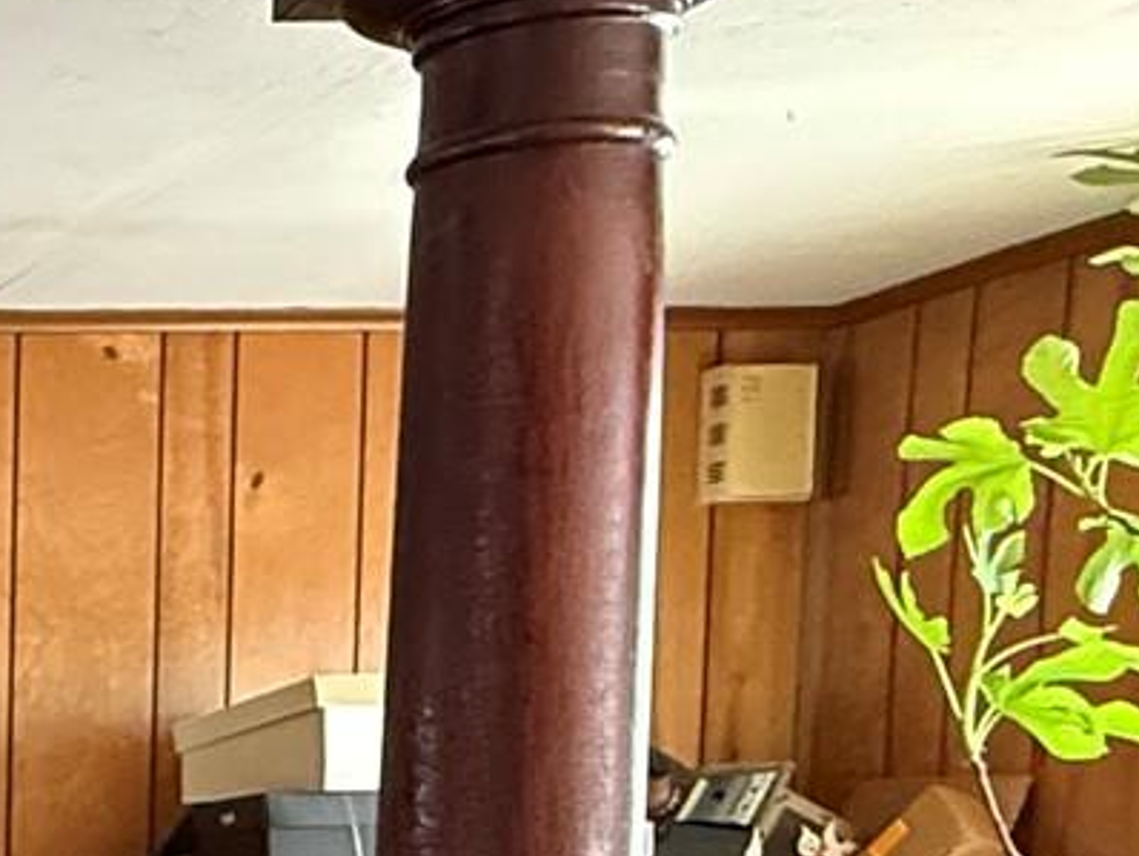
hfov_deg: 20.5
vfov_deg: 19.4
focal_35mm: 72
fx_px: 2371
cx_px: -816
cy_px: 1011
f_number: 2.2
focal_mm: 2.22
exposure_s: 1/60
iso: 800
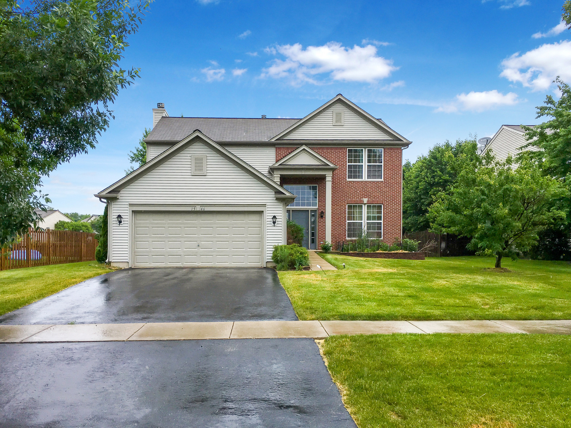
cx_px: 286
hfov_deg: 61.7
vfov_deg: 48.2
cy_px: 214
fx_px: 478
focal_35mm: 29
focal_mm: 4.15
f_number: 2.2
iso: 25
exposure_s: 1/1600
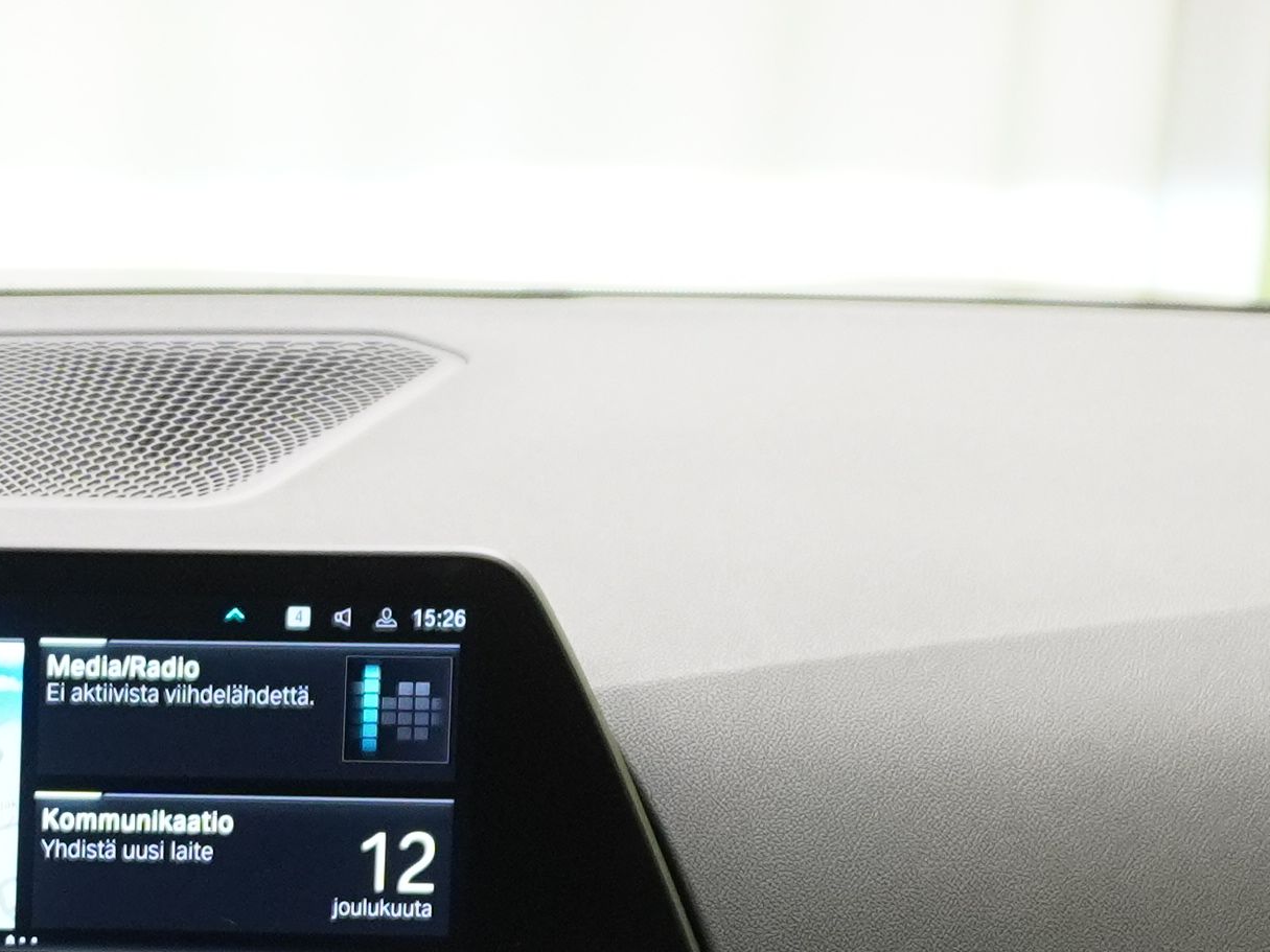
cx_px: -85
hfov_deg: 16.8
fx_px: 4182
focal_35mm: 114
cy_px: 1654
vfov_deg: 12.1
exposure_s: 1/30
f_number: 3.5
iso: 1000
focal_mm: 16
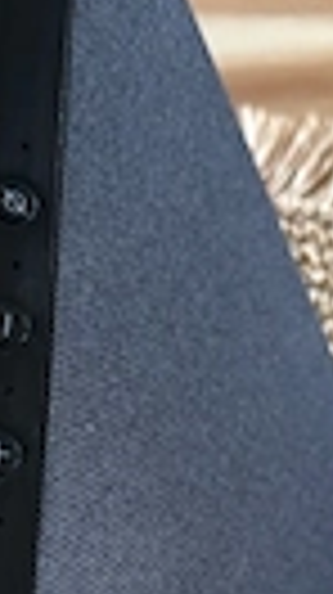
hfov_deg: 15.3
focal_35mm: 79
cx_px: 166
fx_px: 1243
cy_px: 666
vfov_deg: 24.9
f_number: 1.78
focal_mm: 6.76
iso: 200
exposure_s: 1/116
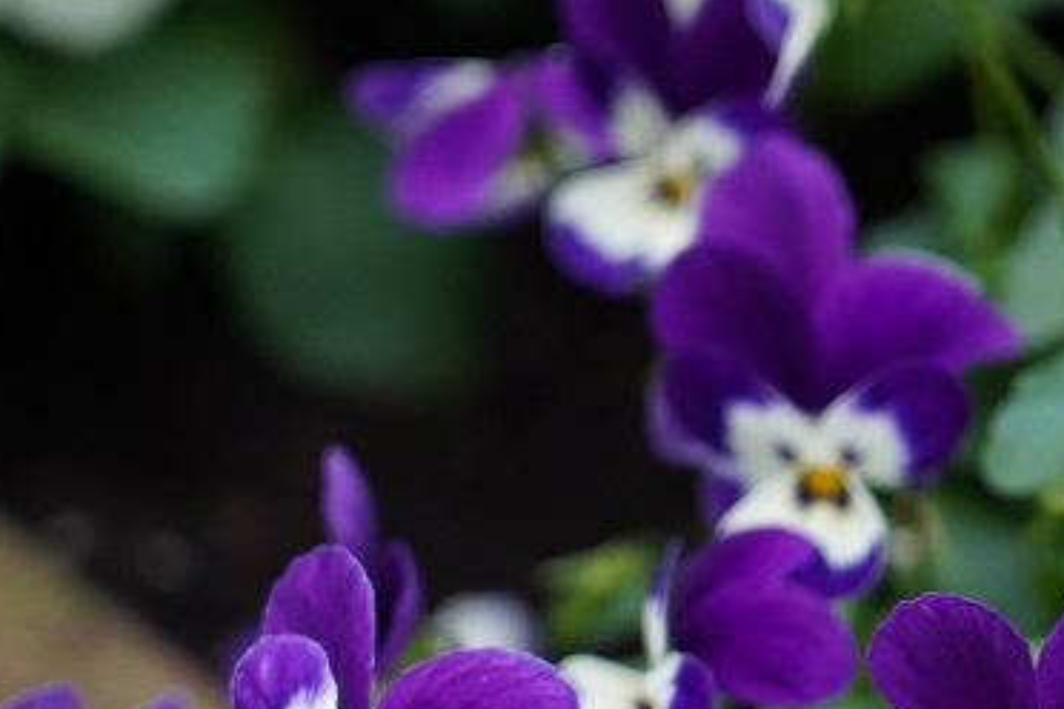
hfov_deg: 6.3
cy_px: 497
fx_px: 9605
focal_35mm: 325
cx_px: 1330
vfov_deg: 4.2
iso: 2500
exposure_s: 1/320
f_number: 4
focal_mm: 105
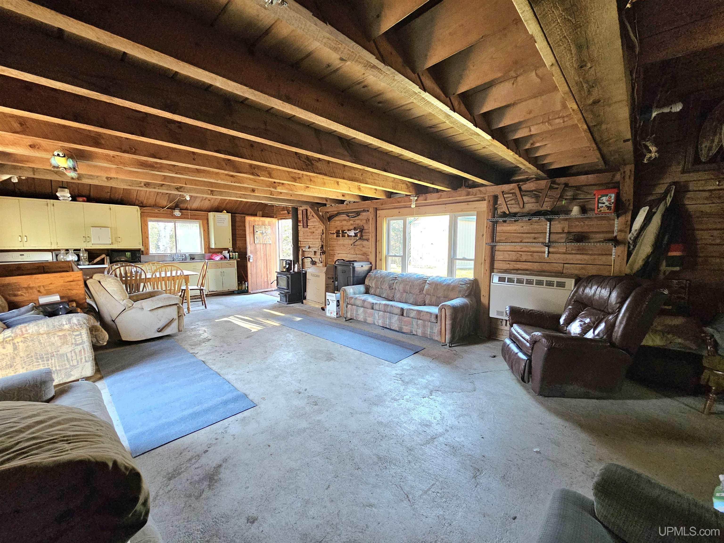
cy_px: 272
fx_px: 272
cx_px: 362
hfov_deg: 106.2
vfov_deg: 89.9
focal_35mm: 13
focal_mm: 2.2
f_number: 2.2
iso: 400
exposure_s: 1/30
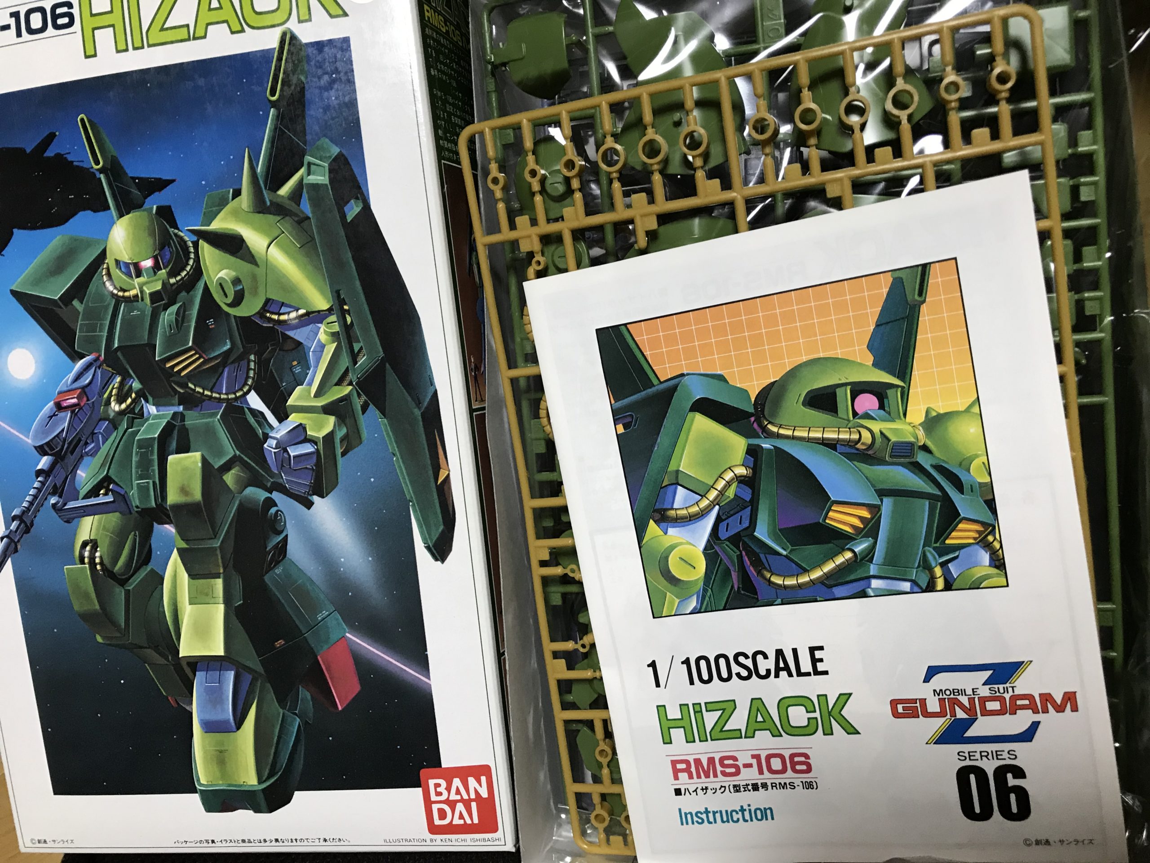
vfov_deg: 49.7
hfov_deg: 63.4
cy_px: 432
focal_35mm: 28
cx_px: 575
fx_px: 930
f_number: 1.8
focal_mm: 3.99
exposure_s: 1/20
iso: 40
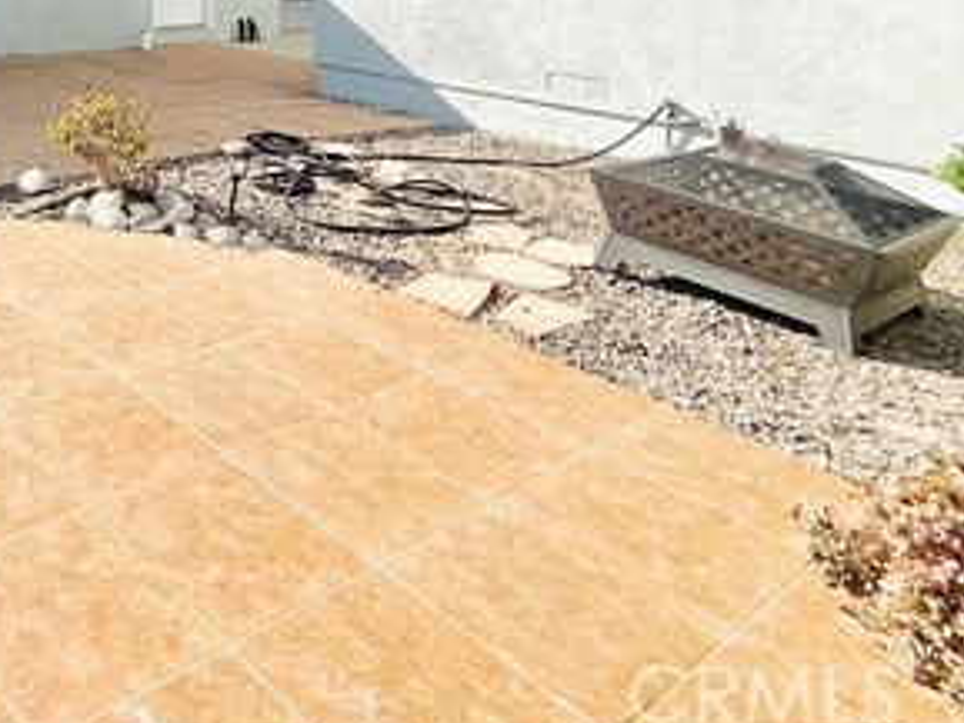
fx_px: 864
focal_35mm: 31
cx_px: -47
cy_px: -57
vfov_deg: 38.3
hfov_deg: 46.4
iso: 50
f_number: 2.2
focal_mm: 2.22
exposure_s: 1/2320
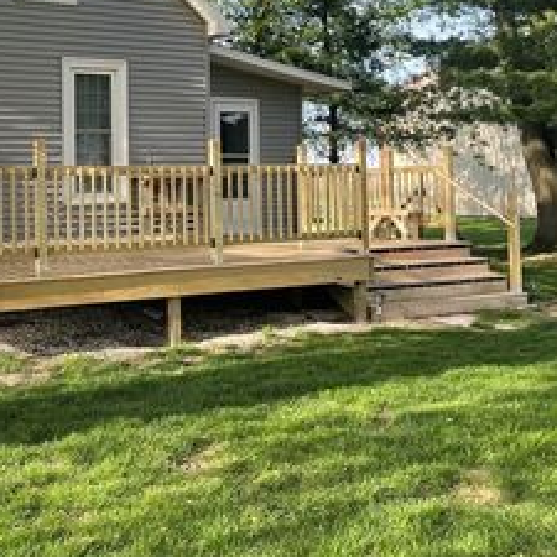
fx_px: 928
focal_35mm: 51
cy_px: 155
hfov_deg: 32.7
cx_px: 129
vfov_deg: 32.9
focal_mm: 4.2
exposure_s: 1/744
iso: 32
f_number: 1.6
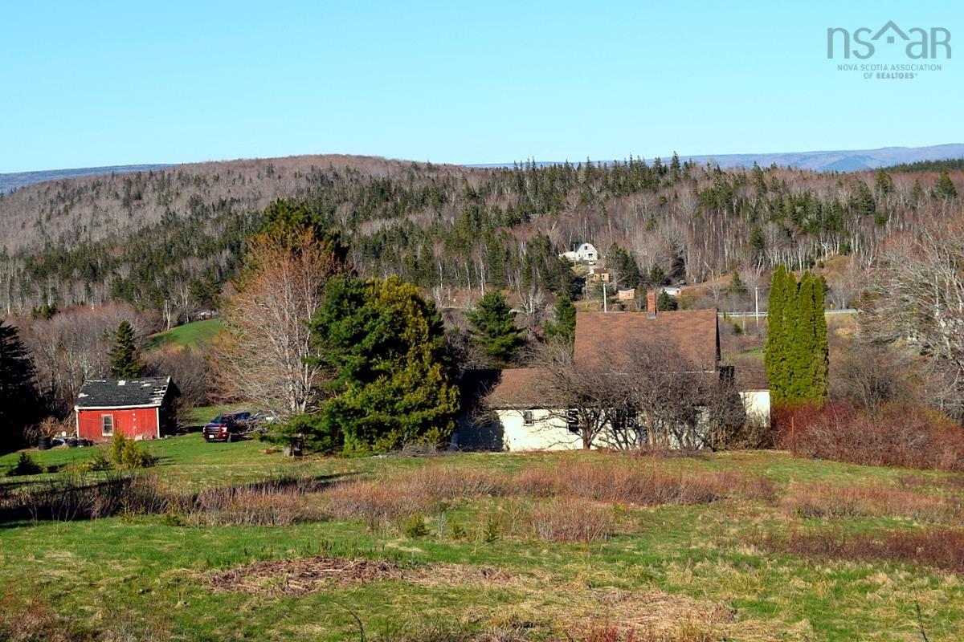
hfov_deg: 33.4
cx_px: 482
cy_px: 321
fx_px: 1607
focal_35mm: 60
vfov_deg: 22.6
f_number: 10
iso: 200
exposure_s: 1/400
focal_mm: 40
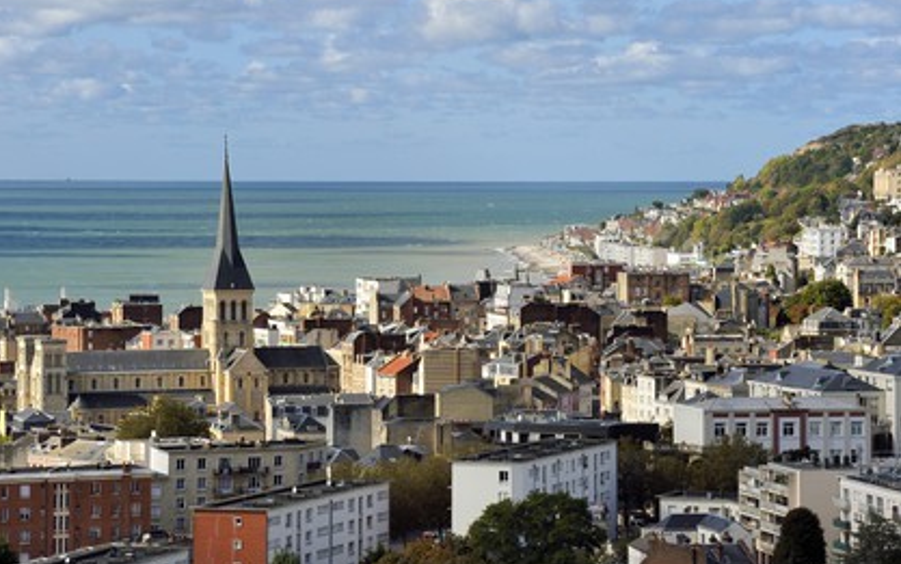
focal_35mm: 154
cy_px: 272
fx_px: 3783
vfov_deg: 8.5
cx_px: 449
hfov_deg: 13.6
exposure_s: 1/250
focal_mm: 150
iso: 200
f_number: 13
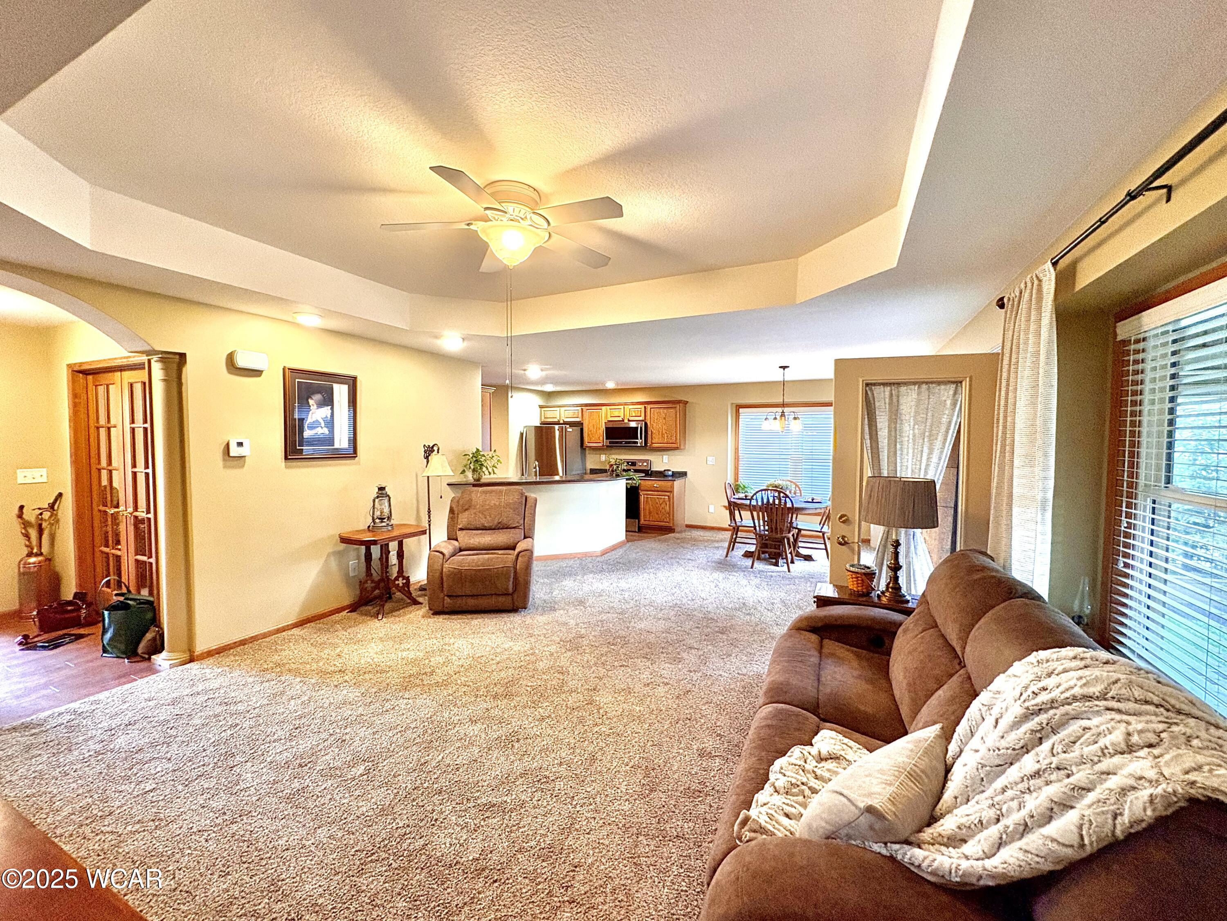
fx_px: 496
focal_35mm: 14
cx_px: 614
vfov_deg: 85.7
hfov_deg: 102.1
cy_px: 460
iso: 320
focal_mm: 2.22
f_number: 2.2
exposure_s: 1/60
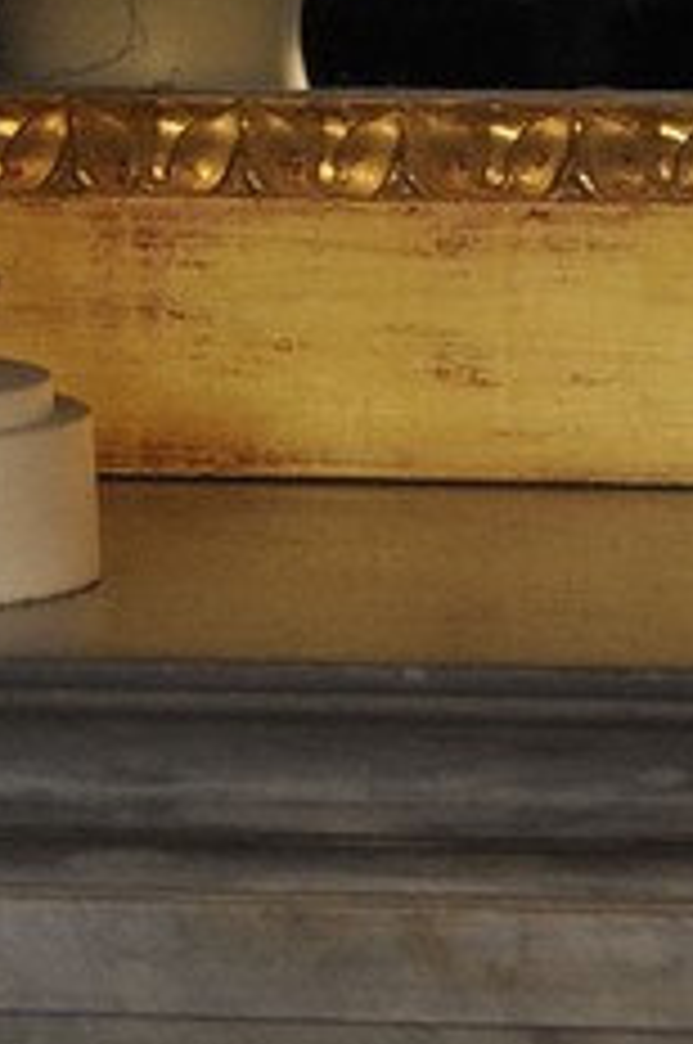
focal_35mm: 428
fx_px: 12395
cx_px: -1336
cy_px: -2448
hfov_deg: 3.1
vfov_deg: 4.6
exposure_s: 1/50
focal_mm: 62
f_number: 5.6
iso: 800
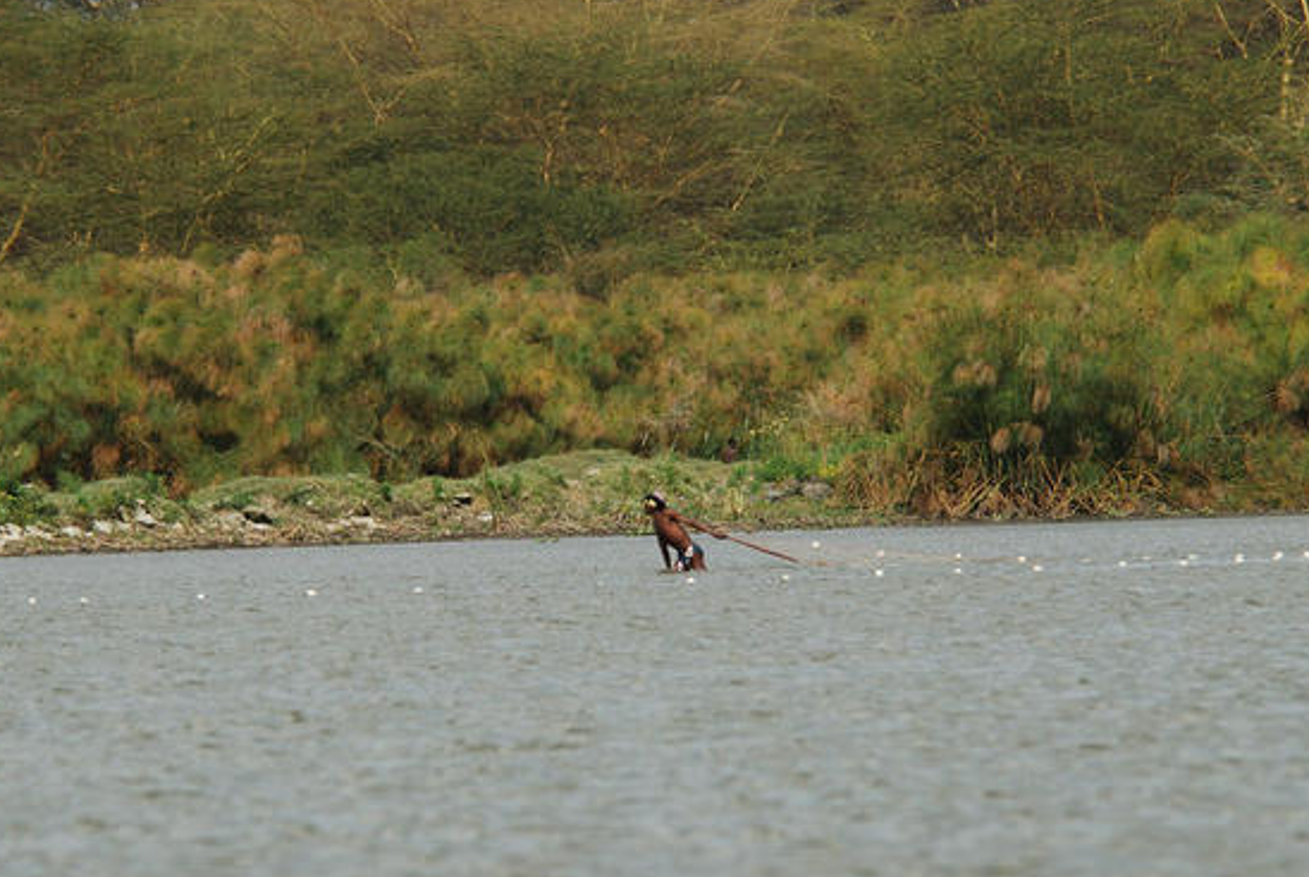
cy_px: 542
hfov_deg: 5.4
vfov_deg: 3.6
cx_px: 592
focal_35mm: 383
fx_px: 13945
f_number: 5.3
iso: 100
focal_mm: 200
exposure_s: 1/500
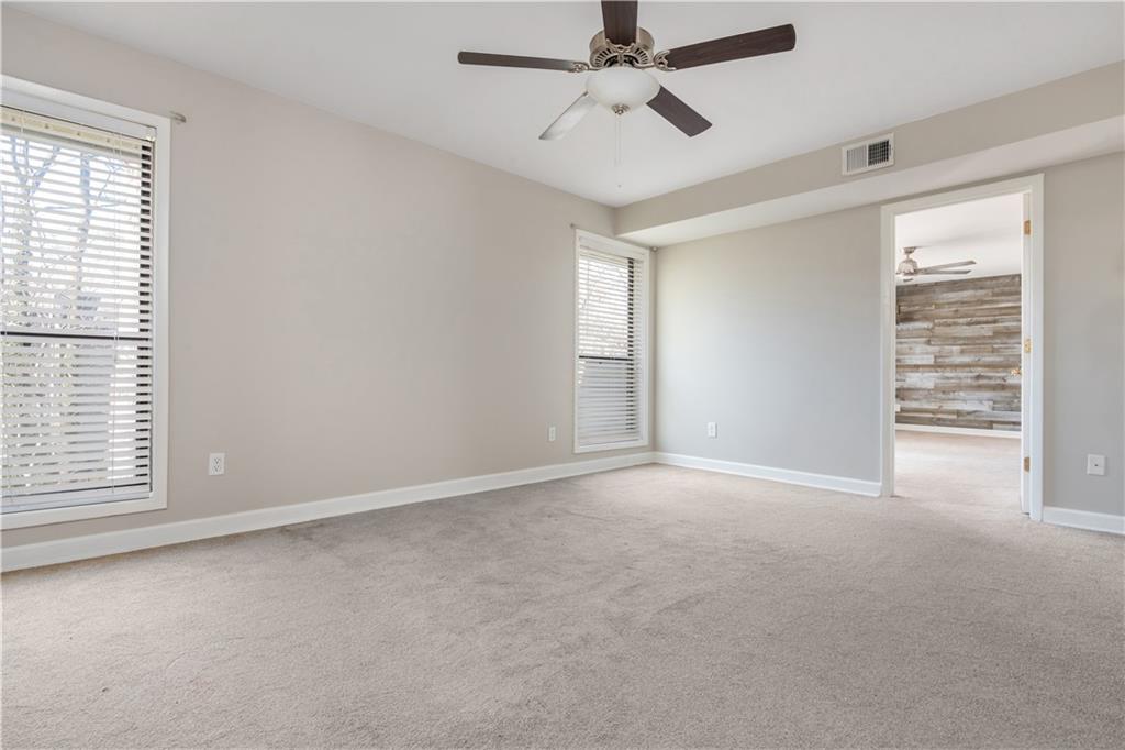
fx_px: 531
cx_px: 562
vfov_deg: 70.4
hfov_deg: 93.3
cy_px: 375
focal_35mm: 17
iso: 800
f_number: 10
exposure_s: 1/60
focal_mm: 17
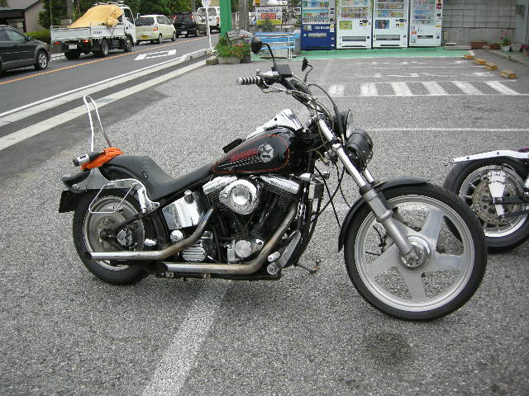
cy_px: 198
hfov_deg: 51.4
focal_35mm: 36
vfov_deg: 39.7
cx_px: 264
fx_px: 550
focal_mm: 7.5
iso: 116
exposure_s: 1/124
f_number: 2.7
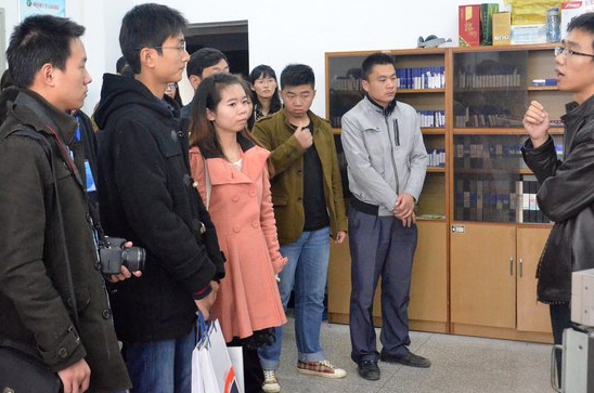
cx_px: 230
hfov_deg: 36.3
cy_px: 154
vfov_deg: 24.6
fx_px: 901
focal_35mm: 55
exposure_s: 1/80
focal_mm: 25
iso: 6400
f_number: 4
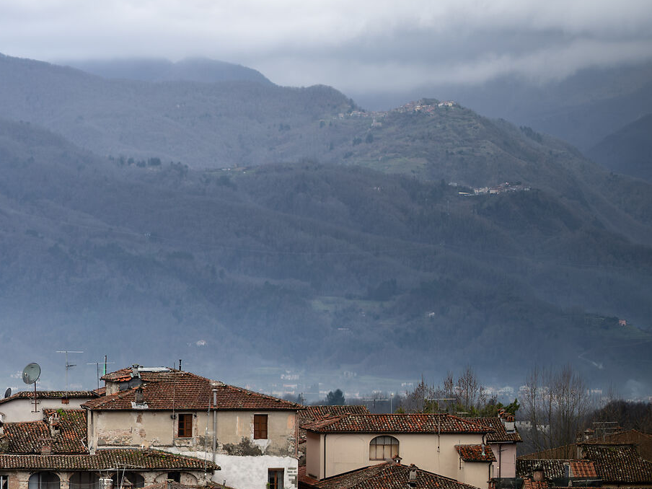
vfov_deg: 10.0
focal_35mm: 148
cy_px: 411
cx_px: -183
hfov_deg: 12.9
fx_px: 2788
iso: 100
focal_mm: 58
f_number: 0.95
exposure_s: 1/1000
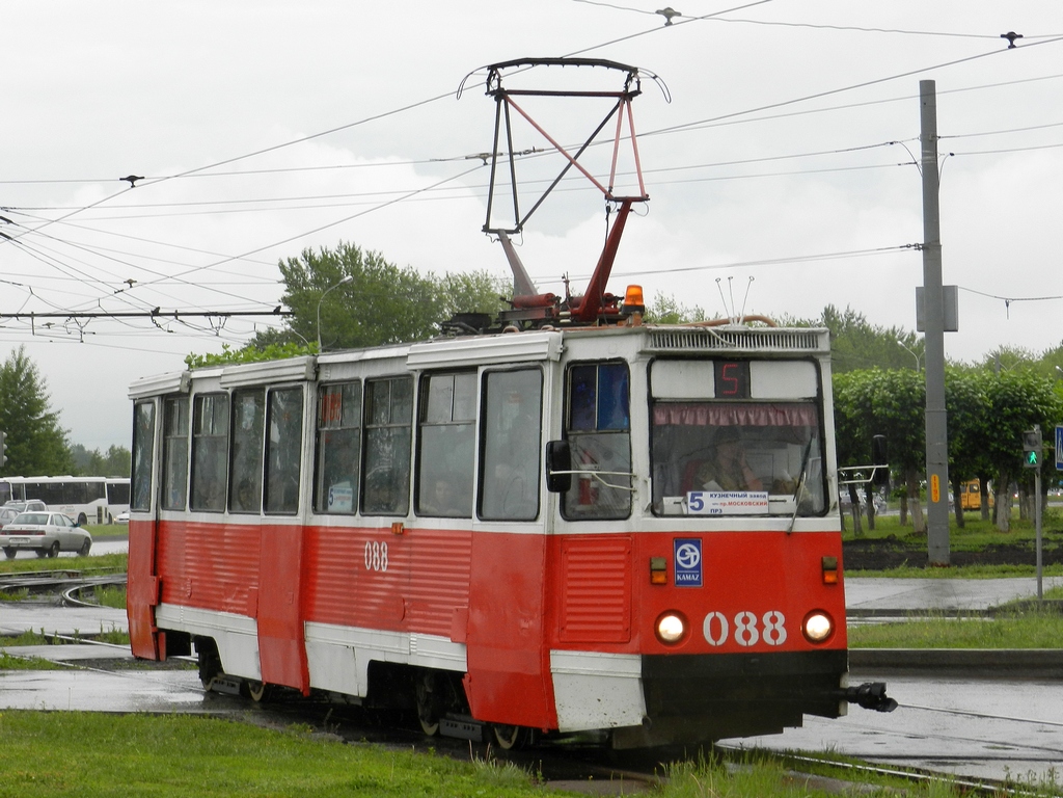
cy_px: 399
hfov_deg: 15.2
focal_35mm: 130
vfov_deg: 11.4
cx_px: 532
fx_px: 3992
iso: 160
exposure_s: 1/320
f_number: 5
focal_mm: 23.1
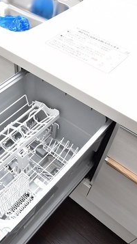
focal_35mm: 33
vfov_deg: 59.1
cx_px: 33
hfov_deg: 34.9
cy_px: 145
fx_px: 213
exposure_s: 1/60
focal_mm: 10
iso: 160
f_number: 5
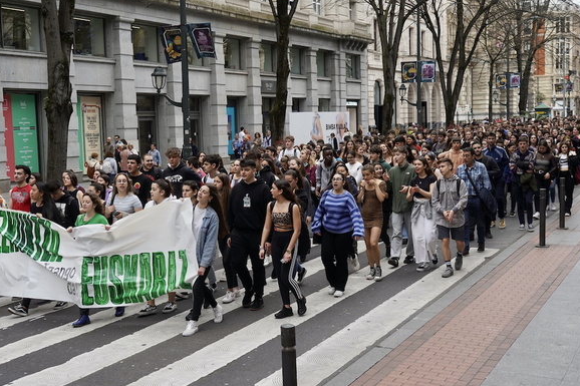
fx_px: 789
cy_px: 205
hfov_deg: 40.3
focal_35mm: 49
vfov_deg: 27.5
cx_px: 259
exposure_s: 1/400
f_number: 4.5
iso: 250
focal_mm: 39
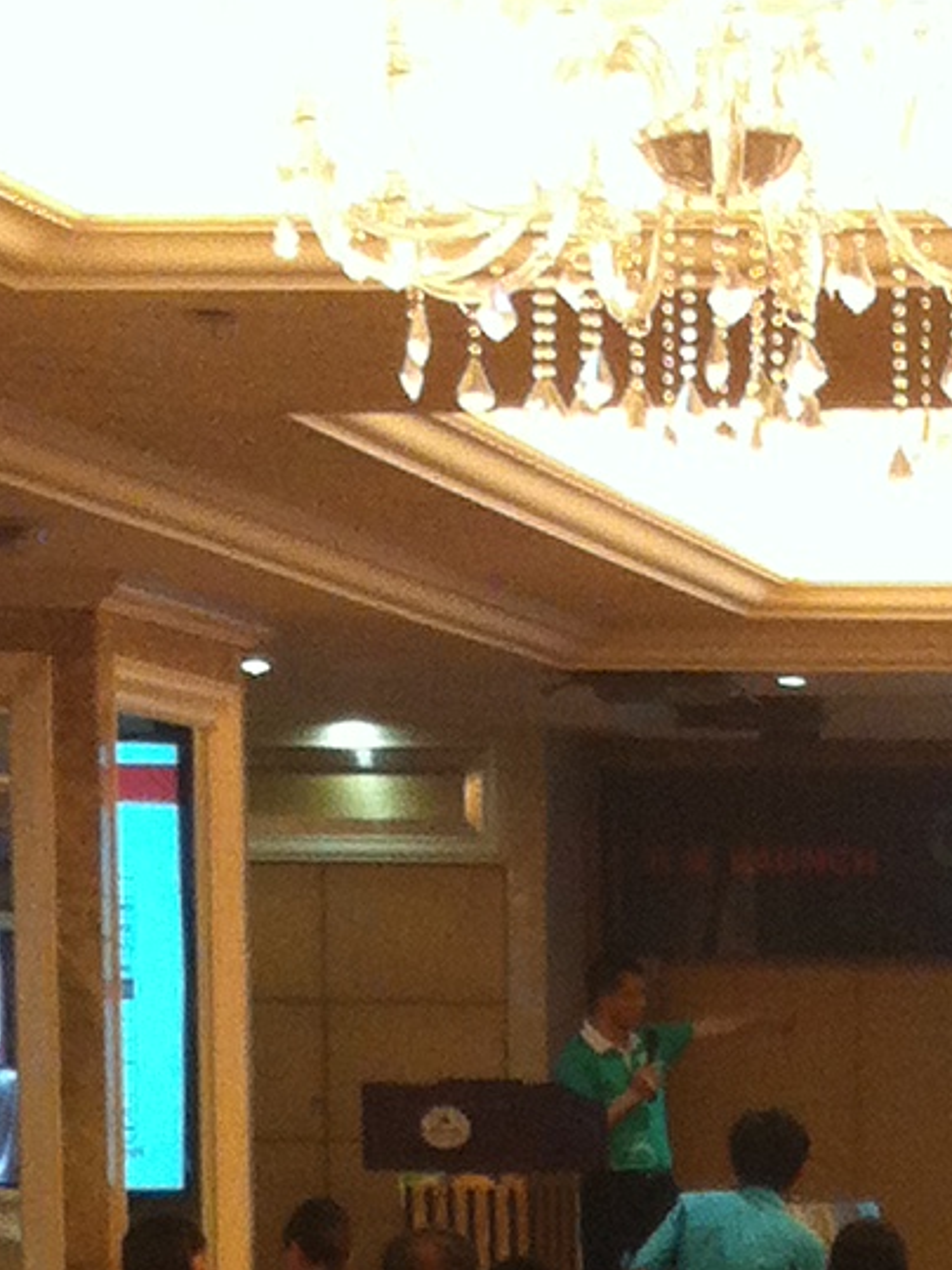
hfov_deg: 8.8
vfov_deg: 11.2
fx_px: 6163
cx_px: 990
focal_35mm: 168
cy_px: 1977
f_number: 2.8
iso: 125
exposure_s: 1/15
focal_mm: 3.85
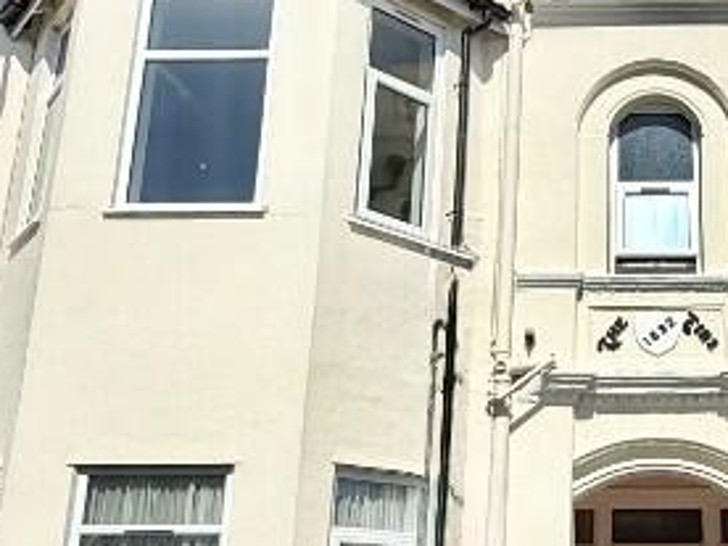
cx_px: 657
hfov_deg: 34.7
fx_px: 1094
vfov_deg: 27.9
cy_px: 348
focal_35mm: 52
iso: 40
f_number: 2.2
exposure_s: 1/6173
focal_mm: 2.22
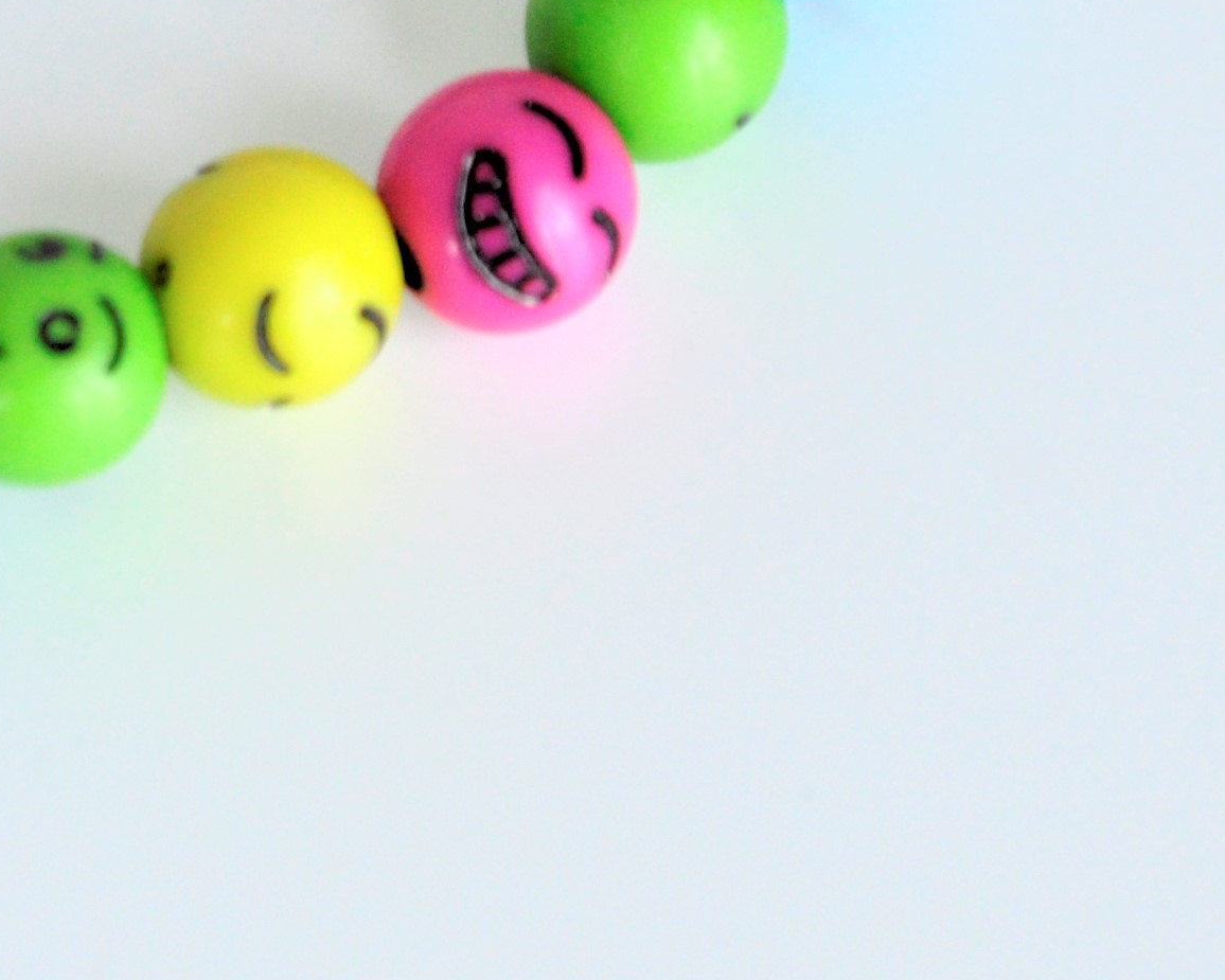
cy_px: -403
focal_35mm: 548
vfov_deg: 2.8
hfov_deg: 3.5
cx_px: -93
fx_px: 19860
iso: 720
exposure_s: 1/90
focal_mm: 105
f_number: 8
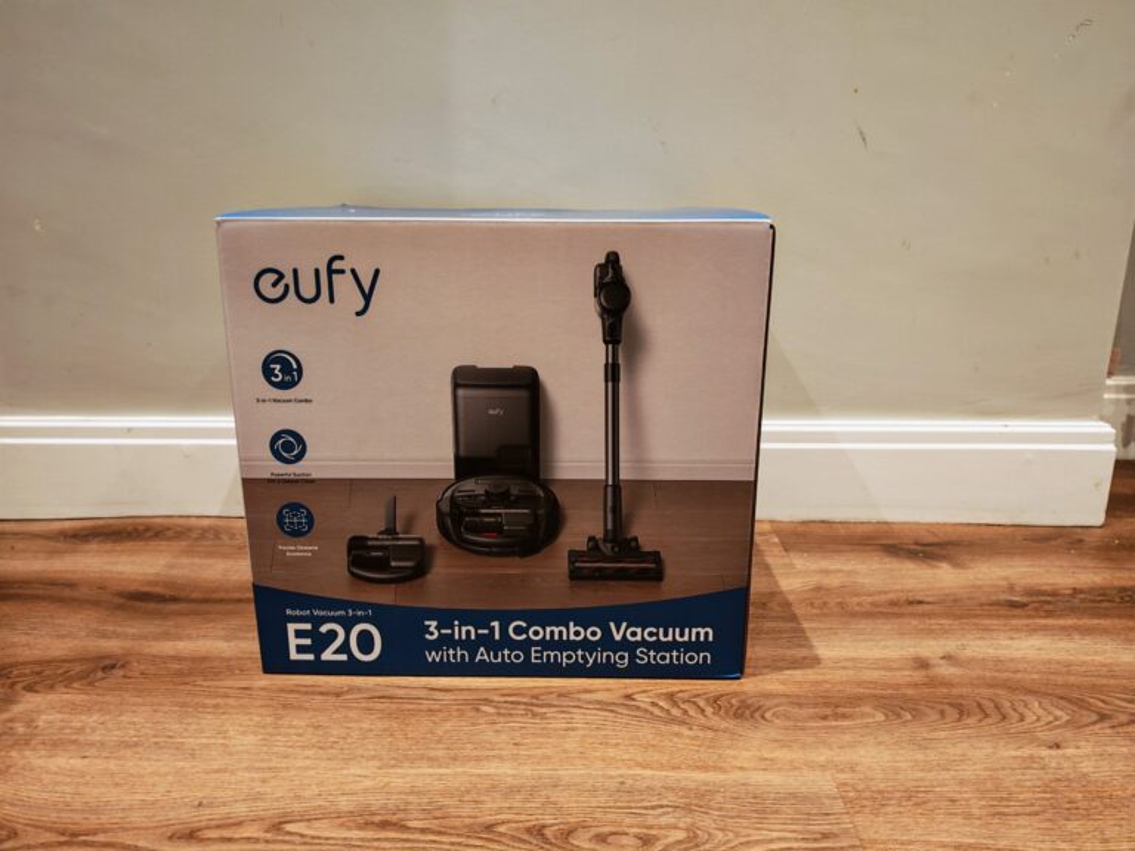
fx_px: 787
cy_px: 426
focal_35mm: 24
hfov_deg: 71.6
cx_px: 568
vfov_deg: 56.8
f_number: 2
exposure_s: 1/33
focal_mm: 6.83
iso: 250
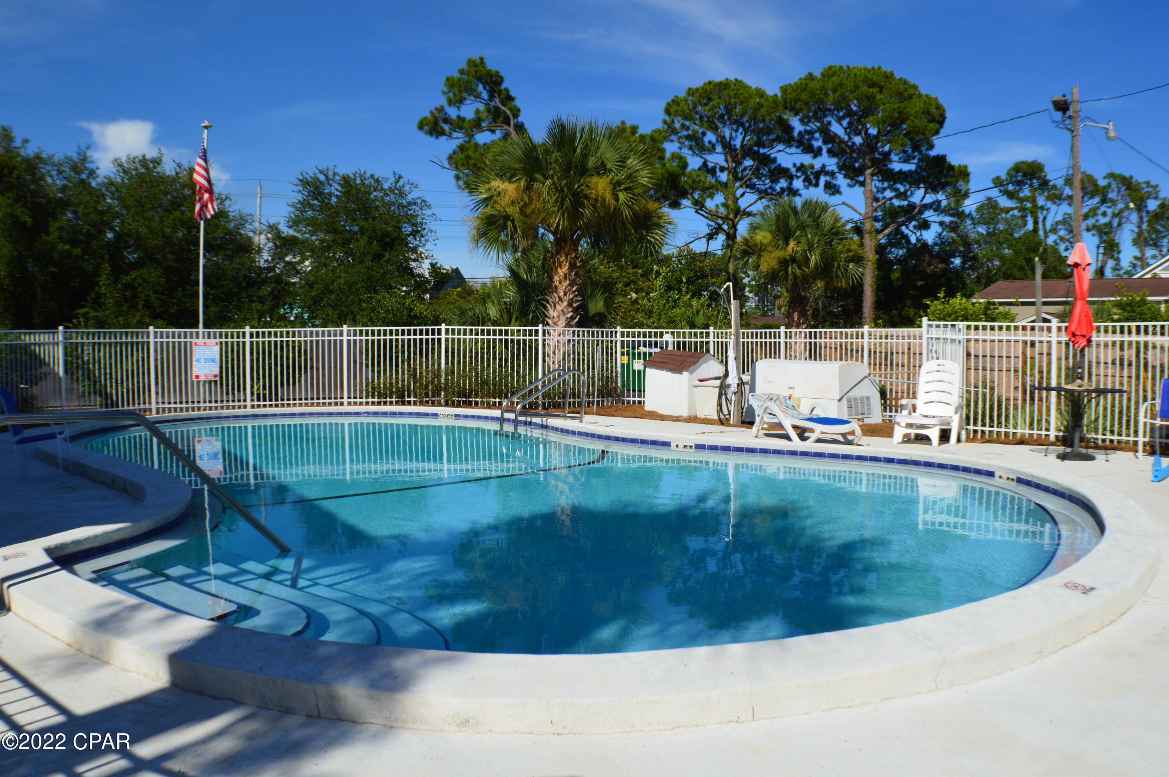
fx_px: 1265
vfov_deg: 34.1
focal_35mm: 39
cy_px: 388
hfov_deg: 49.6
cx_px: 584
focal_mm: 26
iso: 320
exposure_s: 1/500
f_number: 11
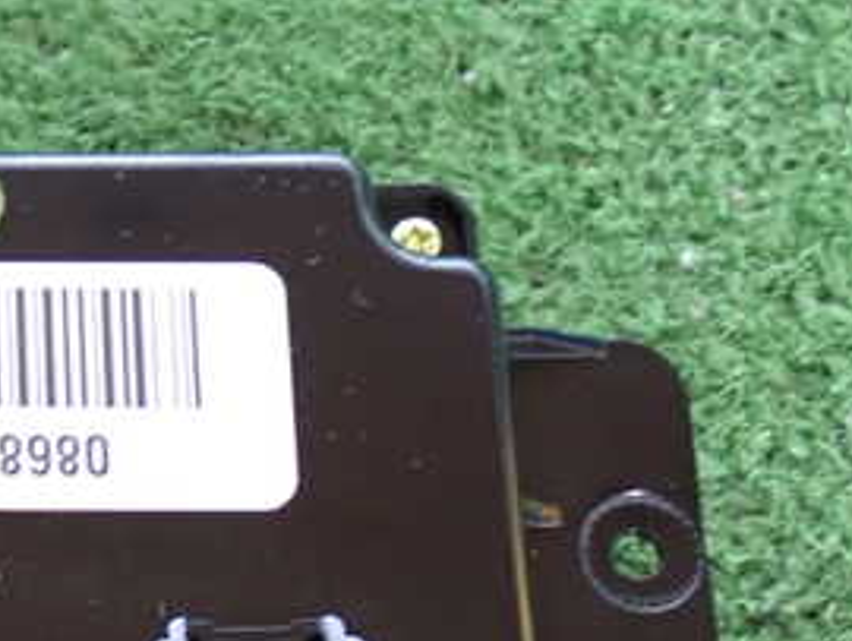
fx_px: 2734
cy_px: 628
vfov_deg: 13.2
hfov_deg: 17.2
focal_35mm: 111
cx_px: -76
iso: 800
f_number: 3.2
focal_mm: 9.01
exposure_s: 1/25
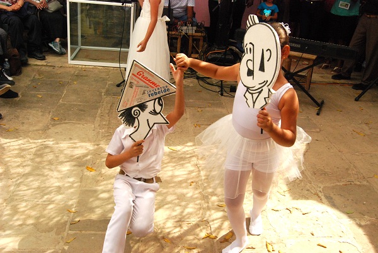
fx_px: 378
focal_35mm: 36
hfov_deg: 53.1
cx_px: 189
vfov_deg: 36.9
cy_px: 126
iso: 1600
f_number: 9
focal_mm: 24
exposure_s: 1/320
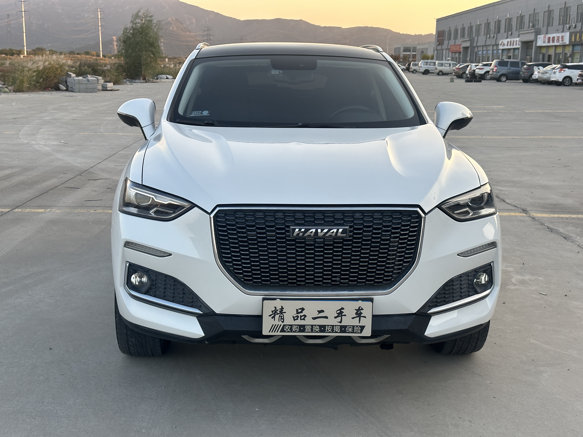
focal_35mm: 48
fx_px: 808
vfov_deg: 30.3
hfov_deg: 39.7
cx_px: 292
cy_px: 218
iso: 64
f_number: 1.78
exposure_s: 1/587
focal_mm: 6.86
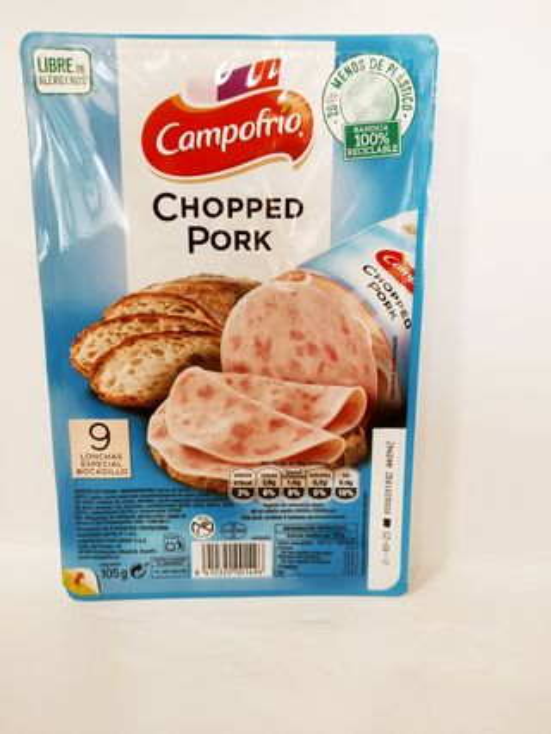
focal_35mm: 26
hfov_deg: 53.1
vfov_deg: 67.3
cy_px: 367
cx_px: 276
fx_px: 551
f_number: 1.79
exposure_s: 1/50
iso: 323
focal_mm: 4.74
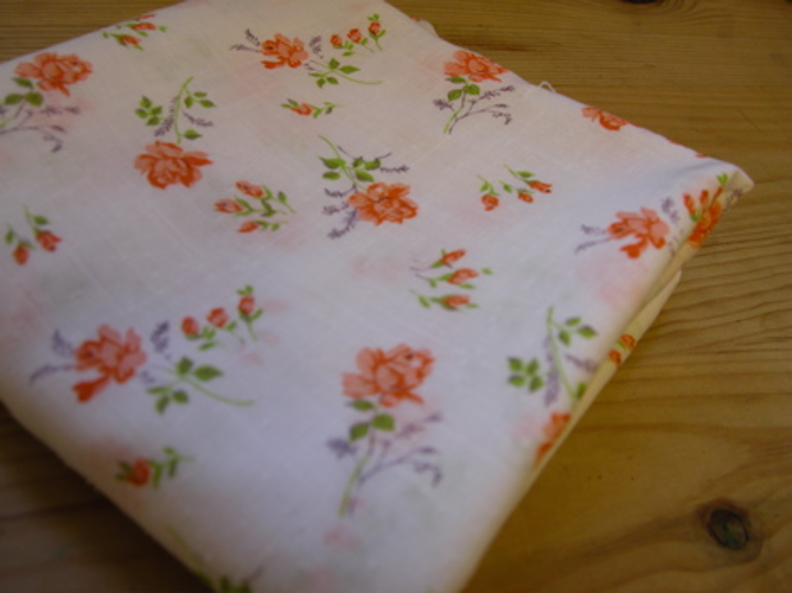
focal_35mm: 35
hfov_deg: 52.6
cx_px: 396
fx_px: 800
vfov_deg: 40.7
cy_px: 296
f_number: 2.8
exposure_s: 1/5.6
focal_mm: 8.9
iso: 100
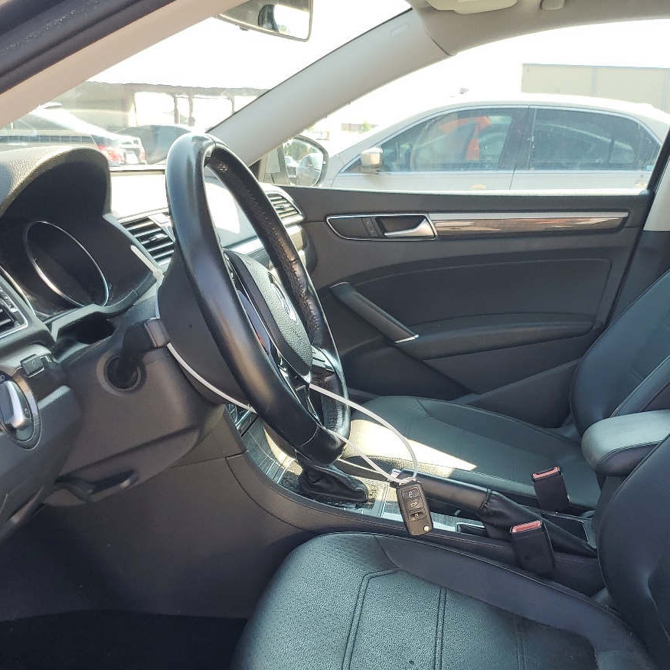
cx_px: 431
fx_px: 920
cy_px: 447
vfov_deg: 39.5
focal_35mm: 42
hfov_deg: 39.7
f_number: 1.5
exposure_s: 1/345
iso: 50
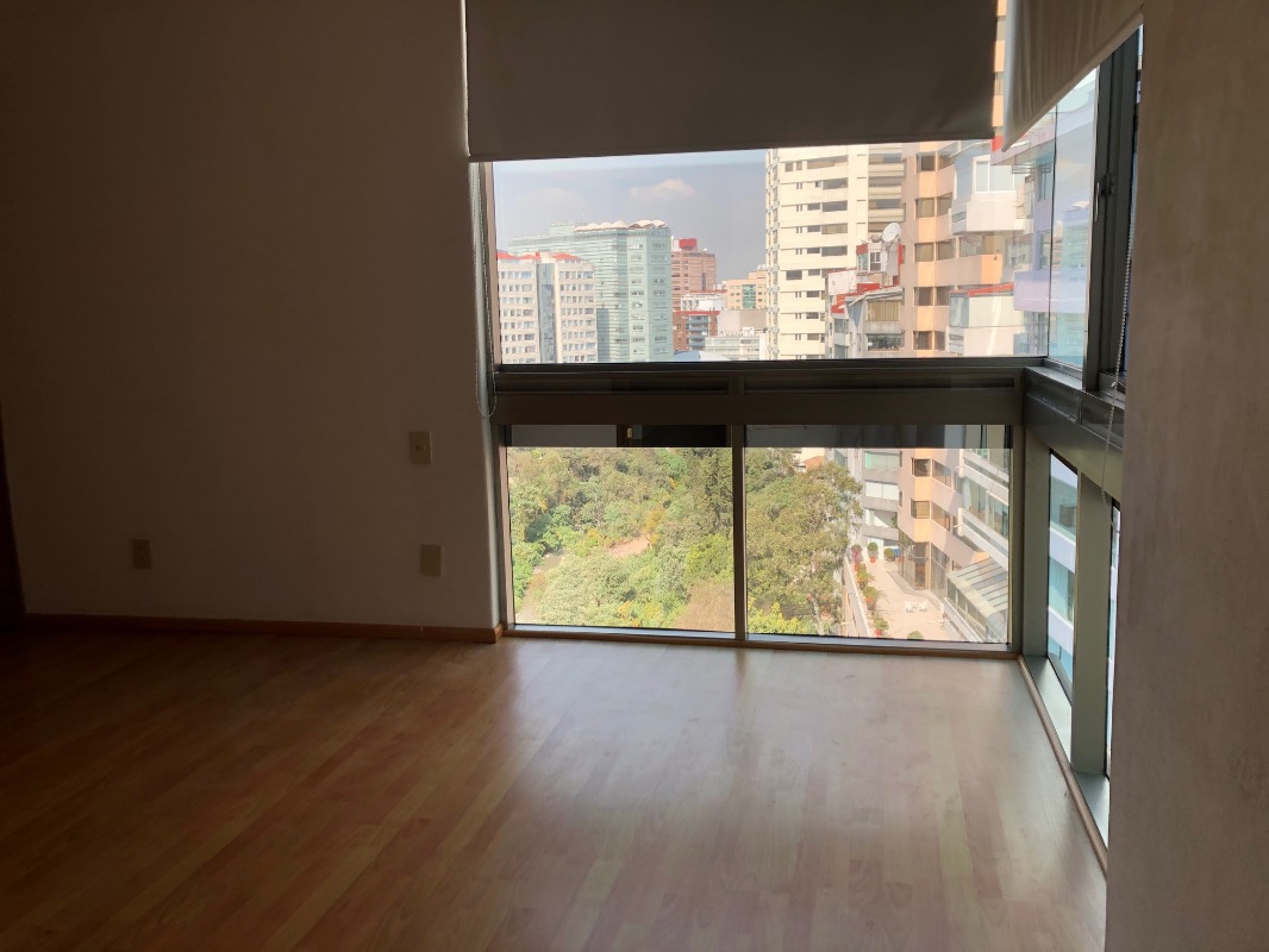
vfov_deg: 49.8
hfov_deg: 63.4
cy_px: 476
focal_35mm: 28
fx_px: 1027
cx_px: 634
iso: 20
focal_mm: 3.99
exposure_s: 1/154
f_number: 1.8
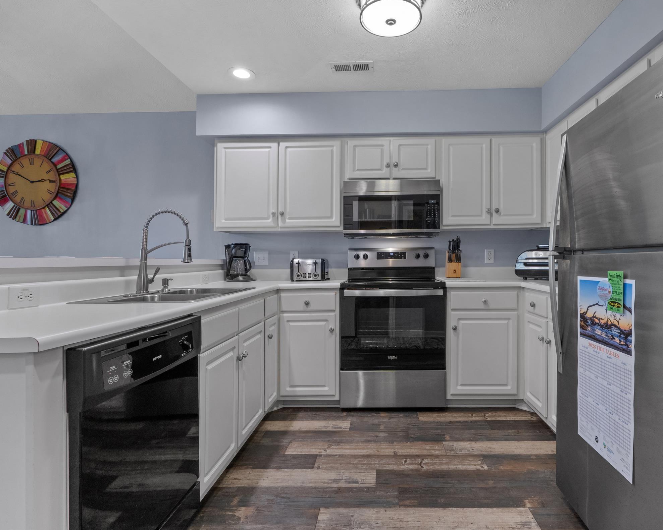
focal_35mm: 19
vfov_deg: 70.8
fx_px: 373
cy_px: 253
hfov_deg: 82.8
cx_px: 376
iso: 1000
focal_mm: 16
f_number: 8
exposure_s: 1/15
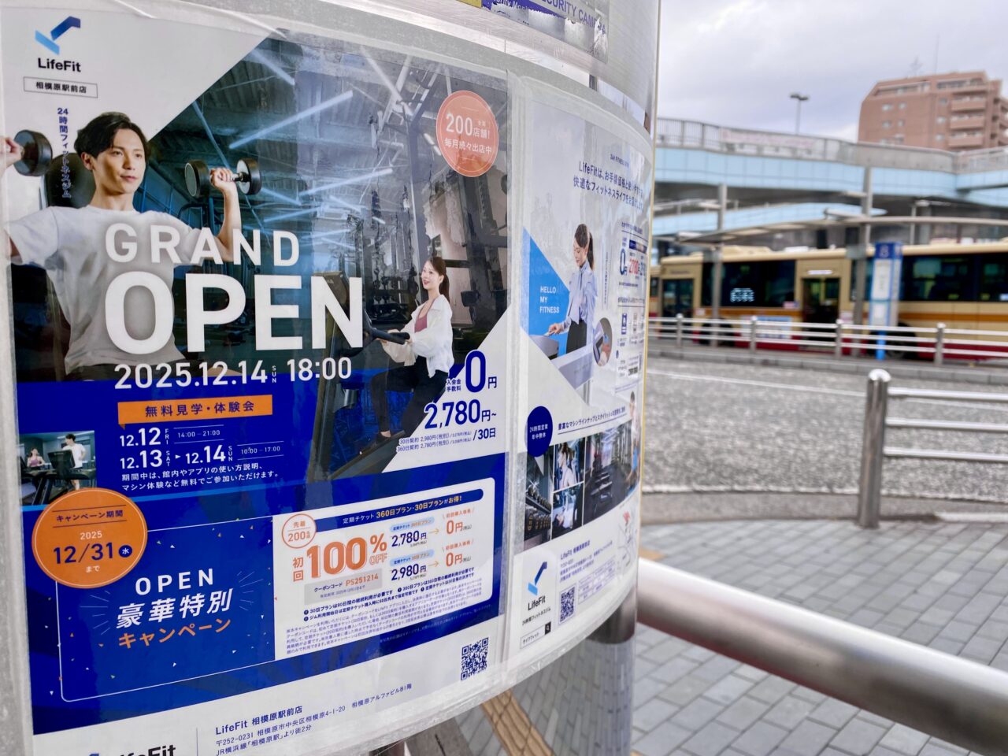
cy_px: 378
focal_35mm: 26
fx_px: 757
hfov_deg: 67.3
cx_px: 504
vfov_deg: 53.1
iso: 32
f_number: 1.8
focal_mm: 4.25
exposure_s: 1/630
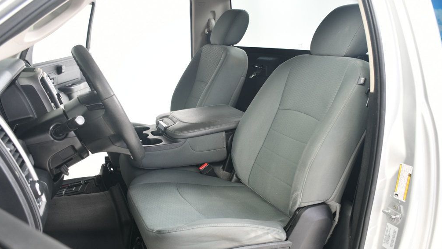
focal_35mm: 32
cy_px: 134
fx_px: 375
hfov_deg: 61.0
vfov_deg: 36.6
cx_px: 224
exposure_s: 1/160
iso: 100
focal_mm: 20
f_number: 3.5
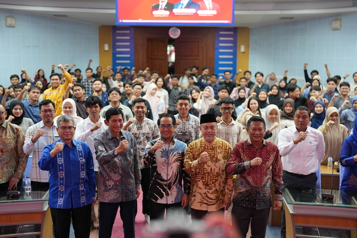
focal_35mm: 50
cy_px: 119
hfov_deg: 39.6
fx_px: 496
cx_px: 178
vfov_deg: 27.0
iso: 640
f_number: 1.6
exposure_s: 1/125
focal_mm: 50
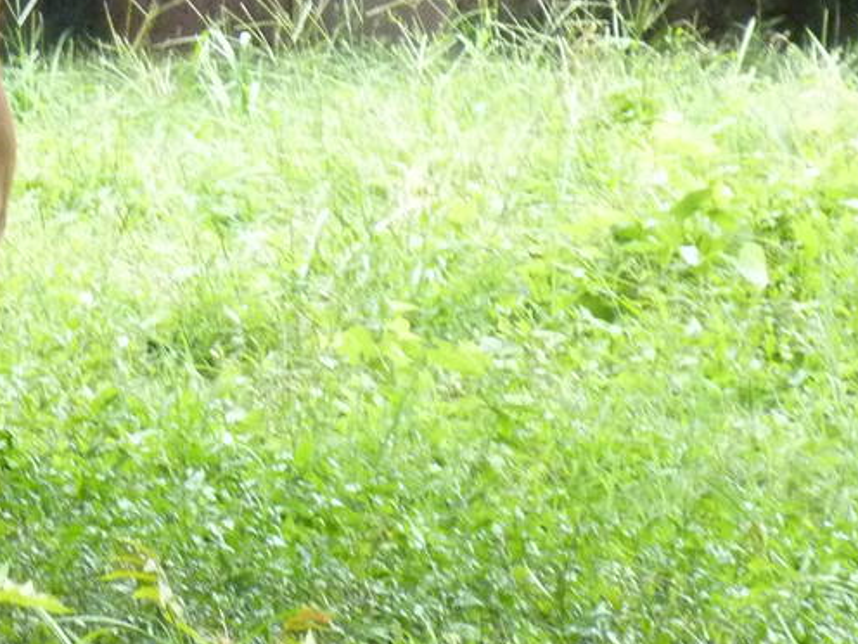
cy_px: -180
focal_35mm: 587
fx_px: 14550
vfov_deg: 2.5
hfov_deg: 3.4
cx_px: 239
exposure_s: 1/60
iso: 400
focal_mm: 29.9
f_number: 4.5
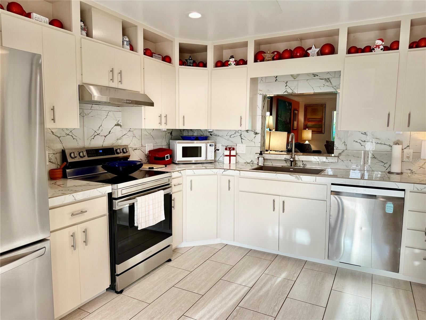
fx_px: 295
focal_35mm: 24
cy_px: 160
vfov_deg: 56.8
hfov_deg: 71.6
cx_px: 213
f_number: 1.78
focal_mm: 6.76
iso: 100
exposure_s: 1/374
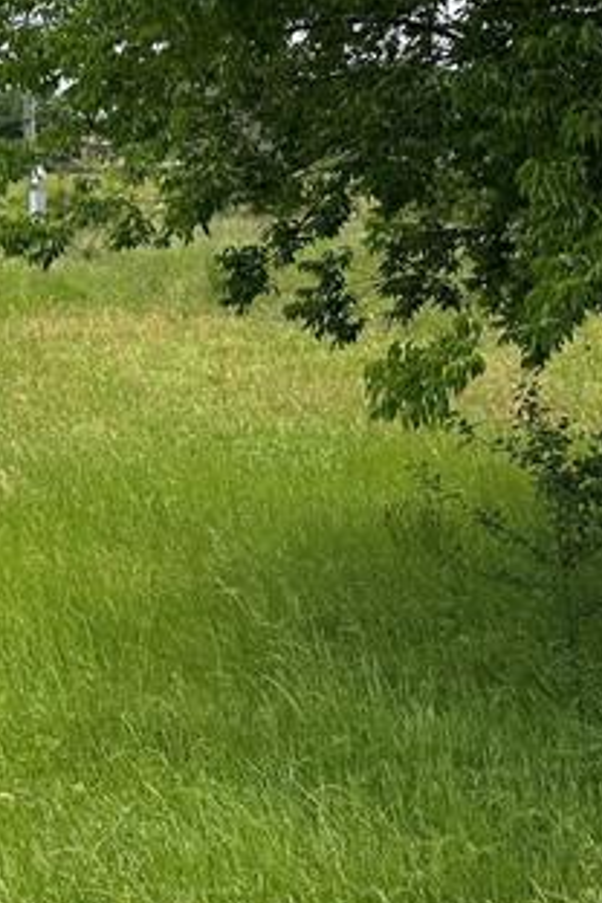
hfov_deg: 14.6
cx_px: -486
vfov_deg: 23.6
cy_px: -29
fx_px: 2057
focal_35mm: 82
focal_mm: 6.86
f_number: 1.78
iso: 80
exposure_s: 1/8929
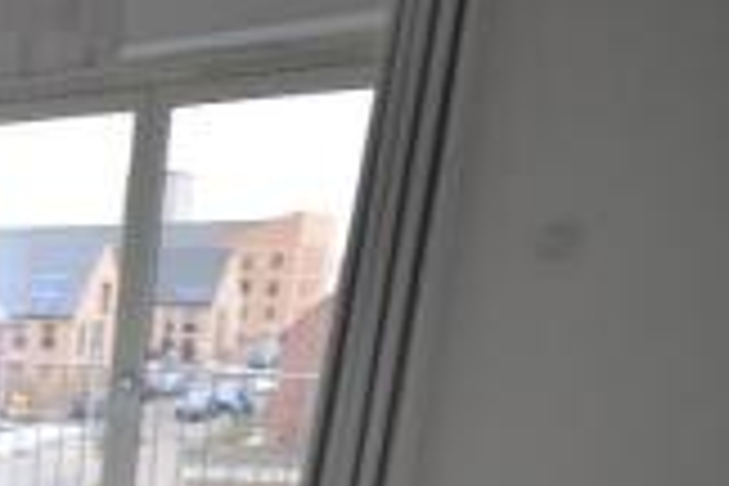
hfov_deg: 35.9
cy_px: 601
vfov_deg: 26.7
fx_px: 891
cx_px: -122
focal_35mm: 44
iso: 500
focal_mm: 10
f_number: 4
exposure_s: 1/60
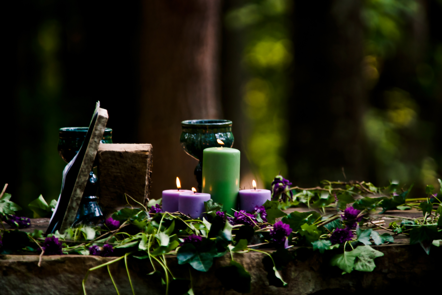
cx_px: 221
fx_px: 4911
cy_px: 148
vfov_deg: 3.4
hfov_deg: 5.2
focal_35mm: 400
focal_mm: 400
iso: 800
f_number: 5.6
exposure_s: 1/125
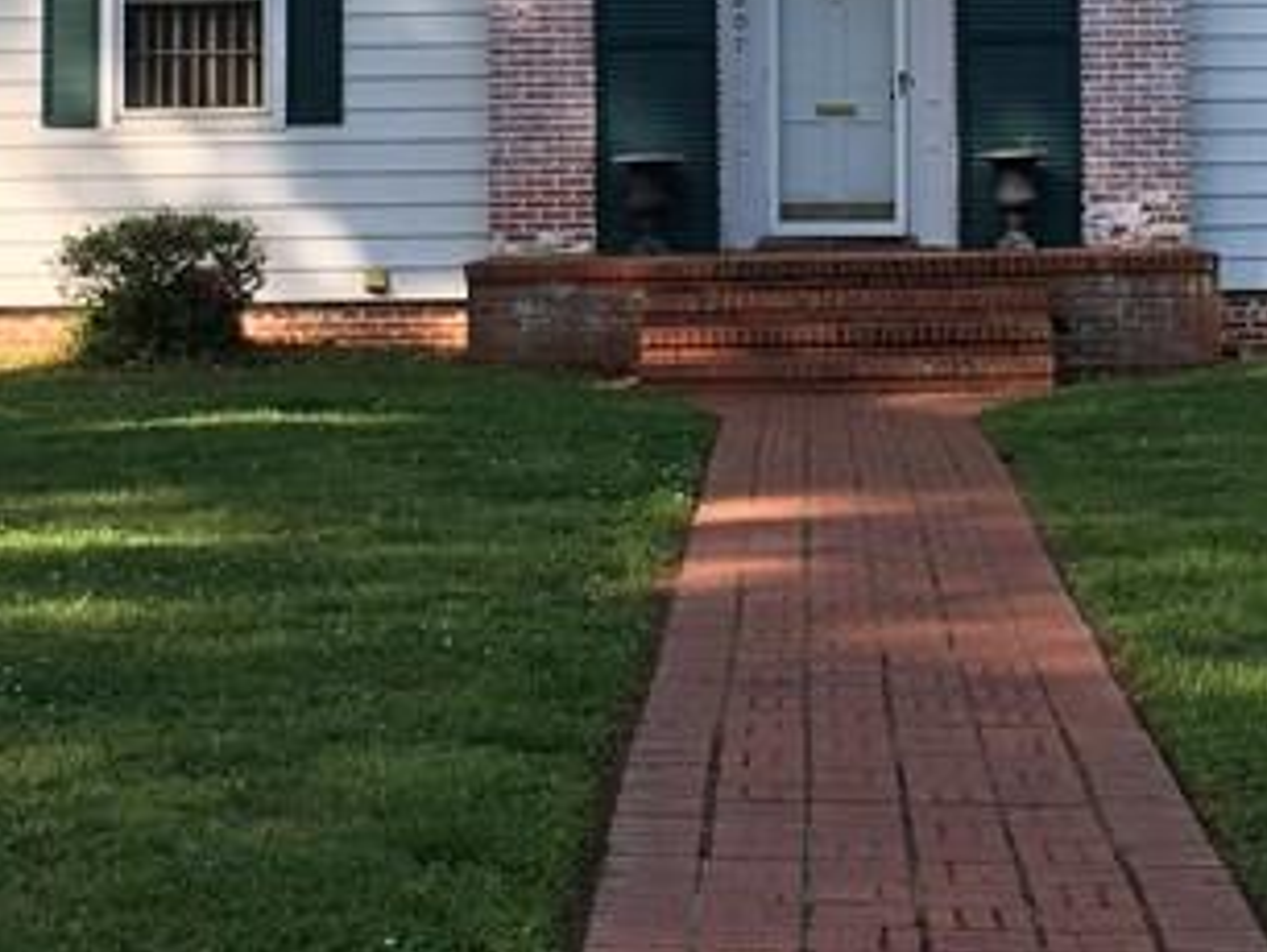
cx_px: 849
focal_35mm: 97
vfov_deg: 15.0
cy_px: -33
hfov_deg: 20.1
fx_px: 3553
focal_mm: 4.15
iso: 25
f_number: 2.2
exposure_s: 1/530
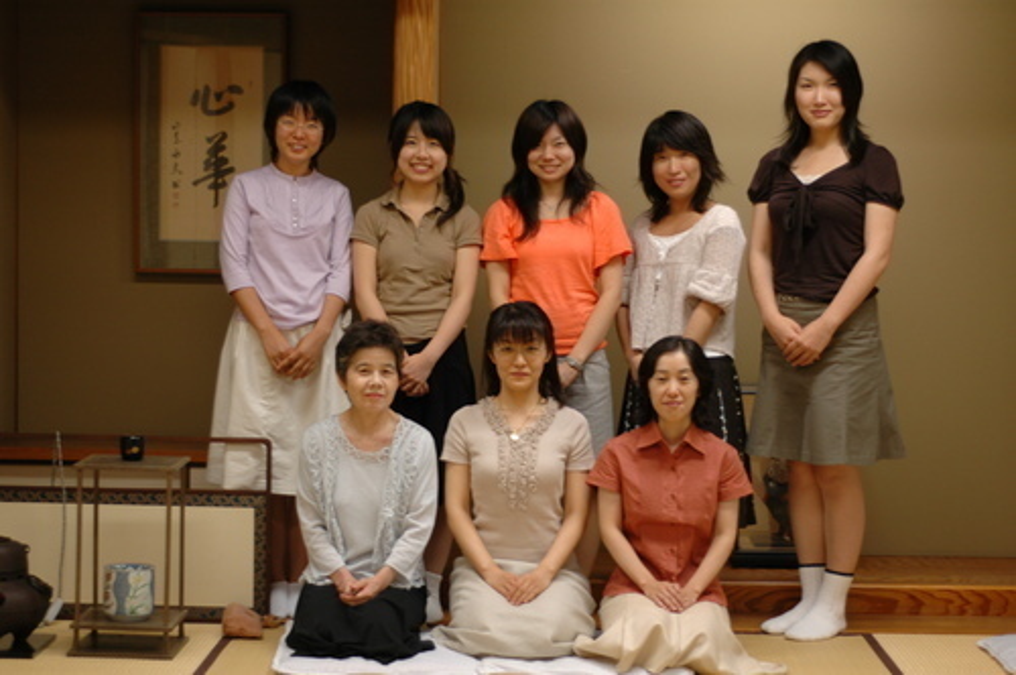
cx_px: 508
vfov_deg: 18.1
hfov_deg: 27.0
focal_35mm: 75
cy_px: 338
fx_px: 2114
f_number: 1.8
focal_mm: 50
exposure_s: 1/30
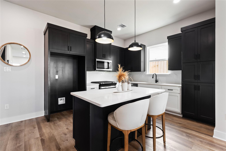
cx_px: 113
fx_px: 100
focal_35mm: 16
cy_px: 76
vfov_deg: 73.7
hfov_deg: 96.7
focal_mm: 16
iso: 200
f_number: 9
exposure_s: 2
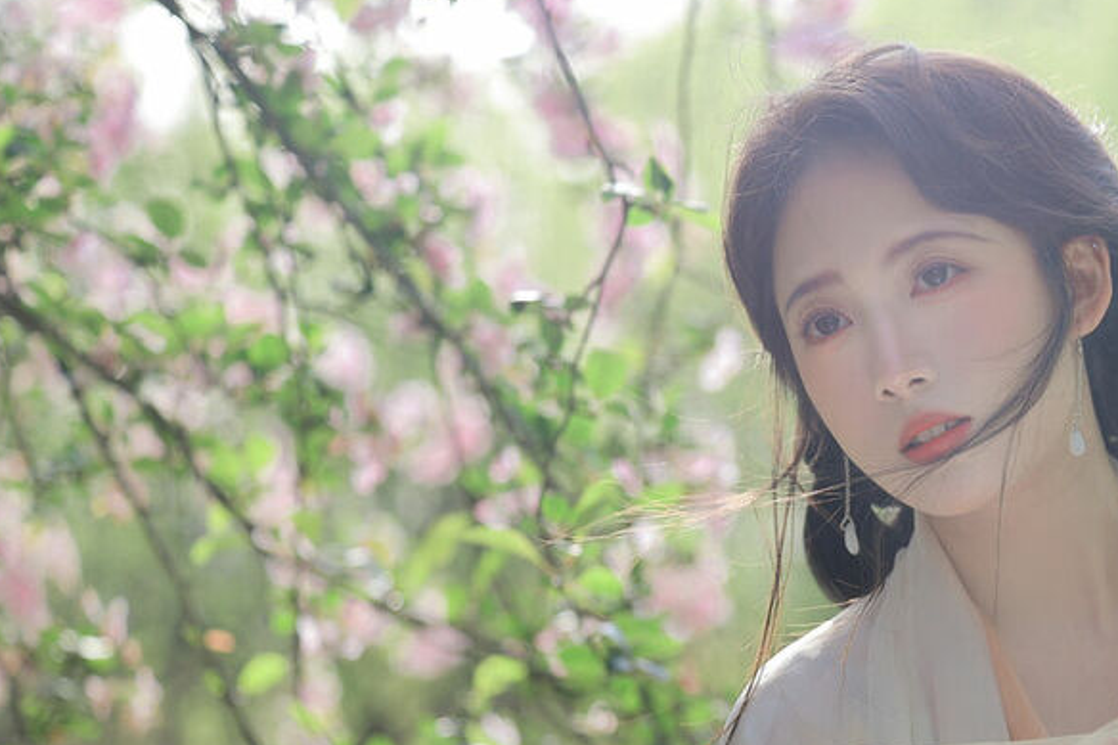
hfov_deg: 14.3
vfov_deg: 9.6
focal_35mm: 142
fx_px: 4408
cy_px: 596
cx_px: 995
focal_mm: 79
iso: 100
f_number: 2.8
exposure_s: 1/400
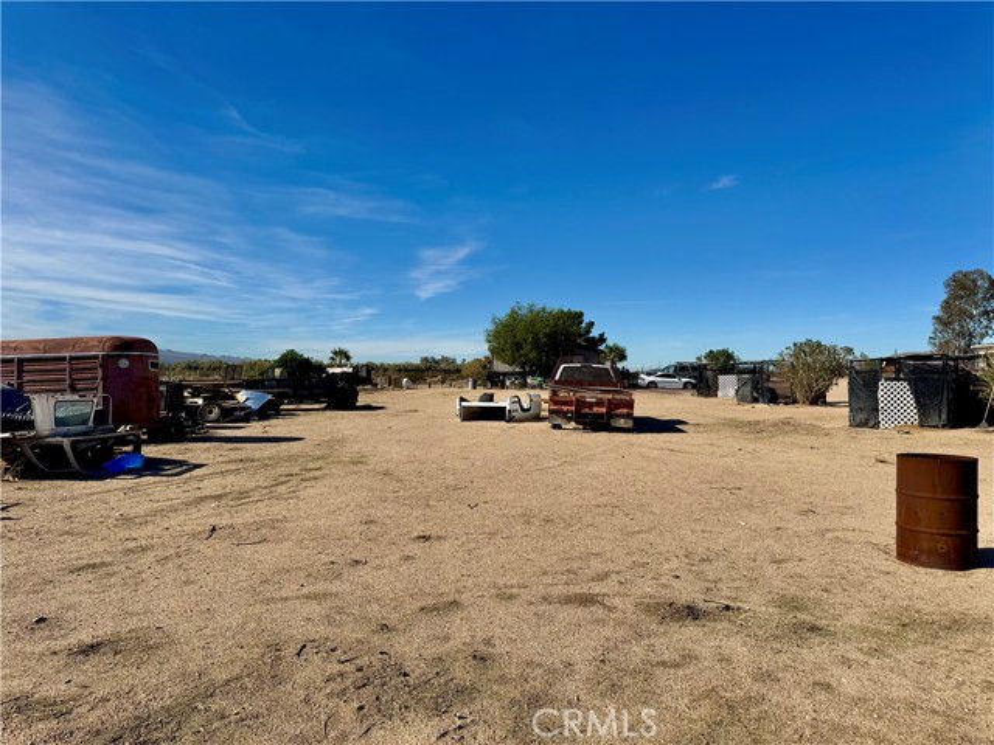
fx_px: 689
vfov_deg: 56.8
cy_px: 372
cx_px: 497
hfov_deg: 71.6
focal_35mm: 24
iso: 80
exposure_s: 1/7937
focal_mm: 6.76
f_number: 1.78
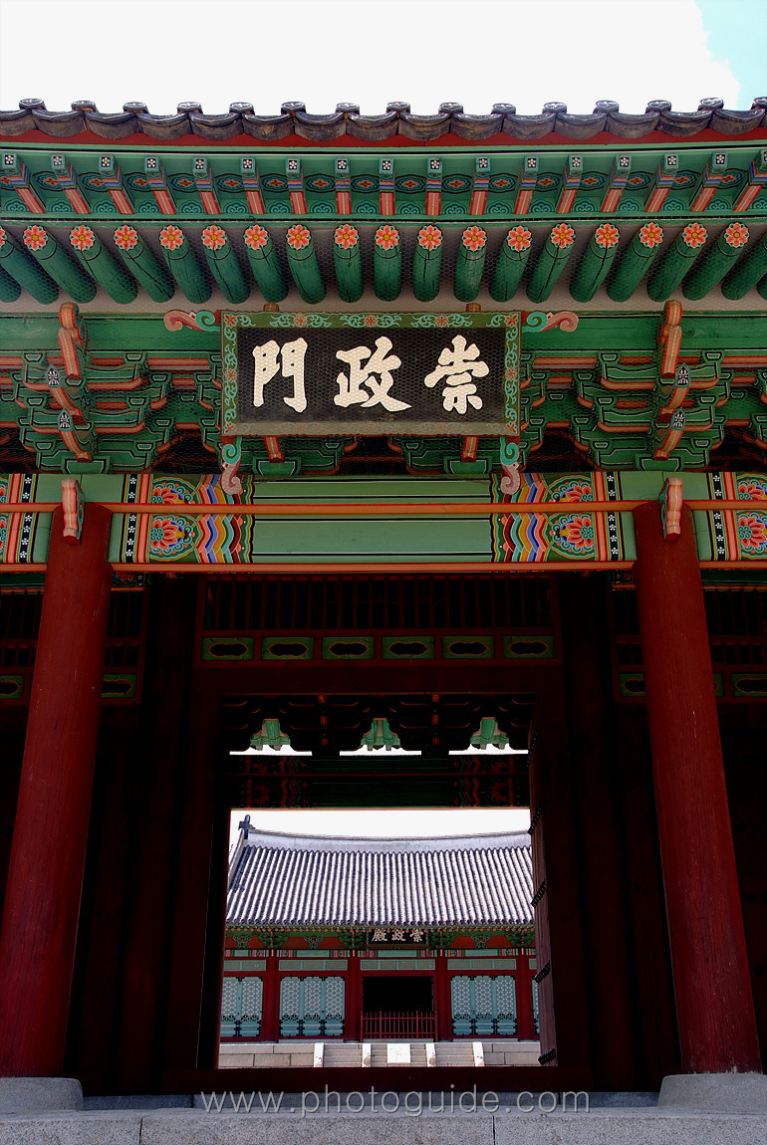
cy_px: 572
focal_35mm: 39
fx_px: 1243
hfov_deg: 34.3
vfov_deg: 49.5
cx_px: 384
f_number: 8
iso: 125
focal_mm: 26
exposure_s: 1/100
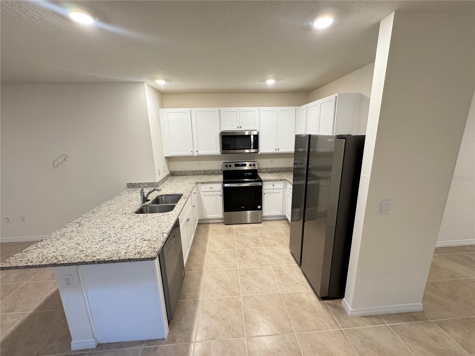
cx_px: 238
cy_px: 178
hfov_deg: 102.1
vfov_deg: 85.7
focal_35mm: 14
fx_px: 192
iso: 250
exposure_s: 1/60
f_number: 2.2
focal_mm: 2.22
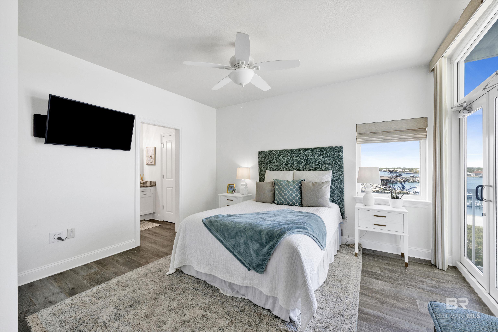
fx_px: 194
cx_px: 249
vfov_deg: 81.2
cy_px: 166
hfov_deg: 104.3
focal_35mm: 14
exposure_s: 1/60
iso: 400
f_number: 11
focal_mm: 14
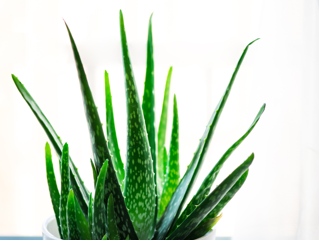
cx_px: 161
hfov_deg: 14.3
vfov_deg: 10.7
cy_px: 124
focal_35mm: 138
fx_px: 1272
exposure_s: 1/160
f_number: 3
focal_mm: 105
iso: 640
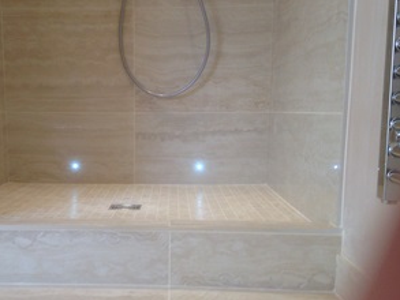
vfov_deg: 32.2
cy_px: 172
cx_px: 141
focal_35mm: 45
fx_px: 520
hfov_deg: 41.6
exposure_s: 1/60
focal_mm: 4.12
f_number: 2.4
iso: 64
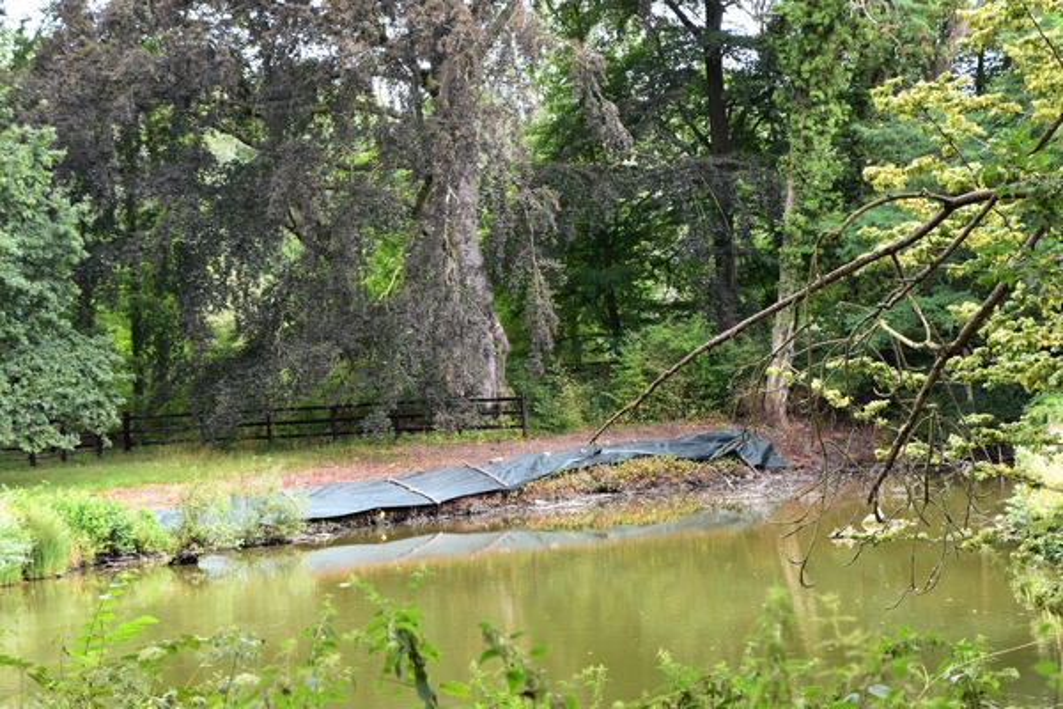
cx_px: 532
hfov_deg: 21.9
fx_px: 2746
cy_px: 354
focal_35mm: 93
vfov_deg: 14.7
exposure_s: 1/50
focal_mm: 62
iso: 400
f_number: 10
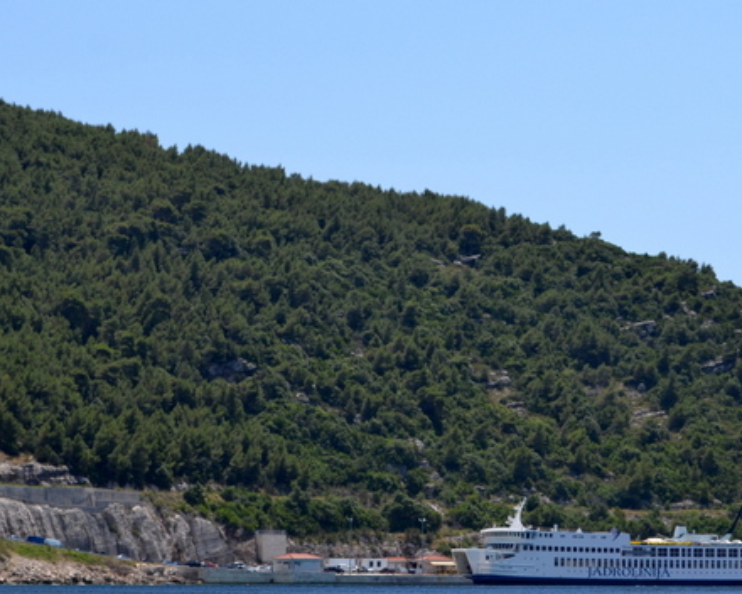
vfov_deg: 11.0
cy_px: 316
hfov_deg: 13.6
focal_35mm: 141
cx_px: 523
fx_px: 3093
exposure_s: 1/250
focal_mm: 55
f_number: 8
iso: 100
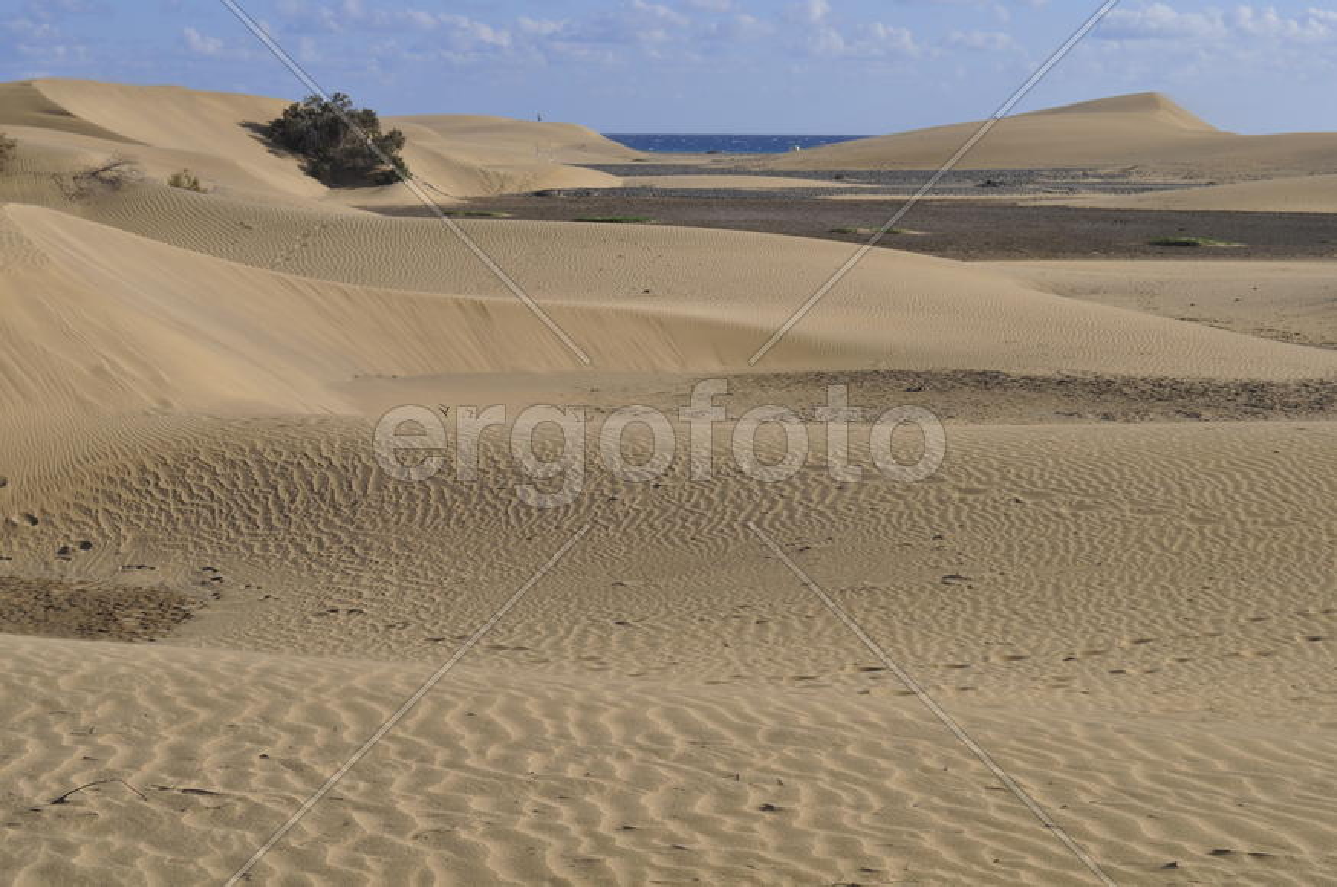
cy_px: 444
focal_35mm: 66
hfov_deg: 30.6
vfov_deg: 20.5
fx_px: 2448
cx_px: 668
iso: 200
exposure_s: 1/400
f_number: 11
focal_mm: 44
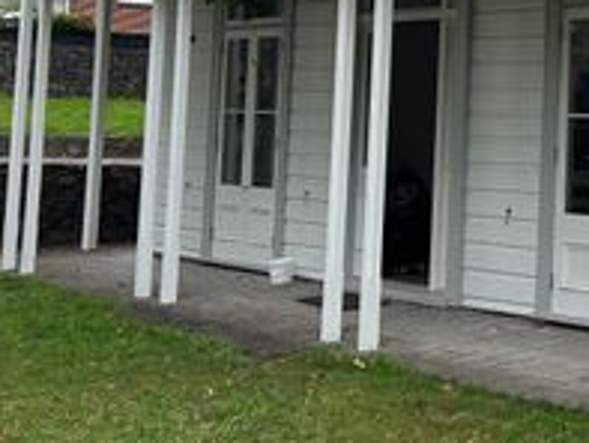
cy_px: -36
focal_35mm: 79
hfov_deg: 22.3
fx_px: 1345
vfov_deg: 18.1
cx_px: 747
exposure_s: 1/1068
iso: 50
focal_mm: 5.7
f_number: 1.5
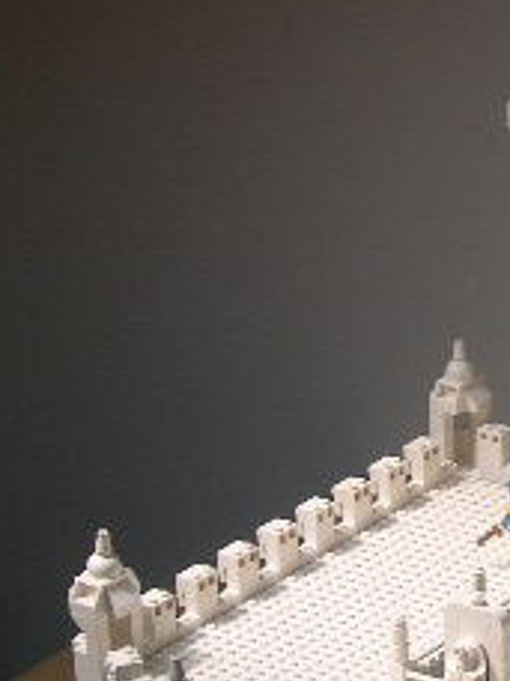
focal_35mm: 132
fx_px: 2593
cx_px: 629
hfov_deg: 11.0
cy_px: 349
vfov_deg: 14.9
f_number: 3.1
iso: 100
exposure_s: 1/574
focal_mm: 10.1
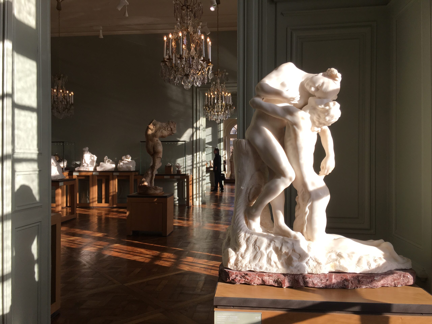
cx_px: 216
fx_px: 362
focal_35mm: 29
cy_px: 162
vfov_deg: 48.2
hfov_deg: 61.7
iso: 25
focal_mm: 4.15
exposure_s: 1/596
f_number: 2.2
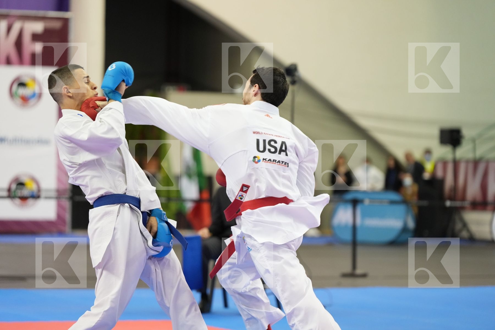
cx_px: 248
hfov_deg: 14.2
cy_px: 165
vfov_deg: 9.5
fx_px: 1994
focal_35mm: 145
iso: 3200
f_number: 2.8
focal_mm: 145
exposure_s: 1/1000
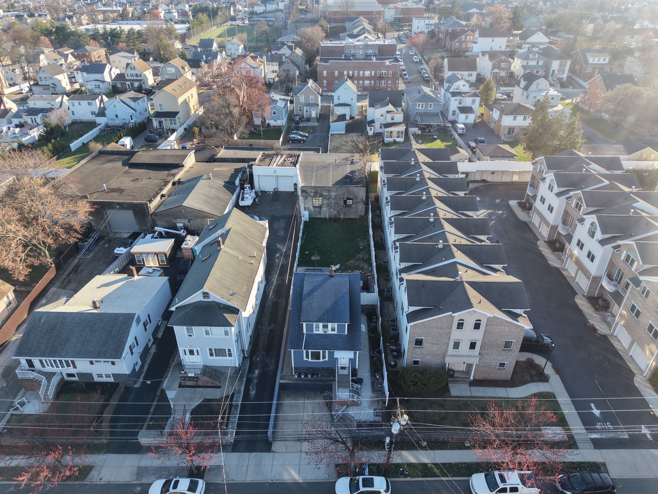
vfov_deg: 56.8
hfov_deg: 71.6
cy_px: 247
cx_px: 329
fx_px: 456
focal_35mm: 24
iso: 100
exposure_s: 1/500
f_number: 1.8
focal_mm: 8.67
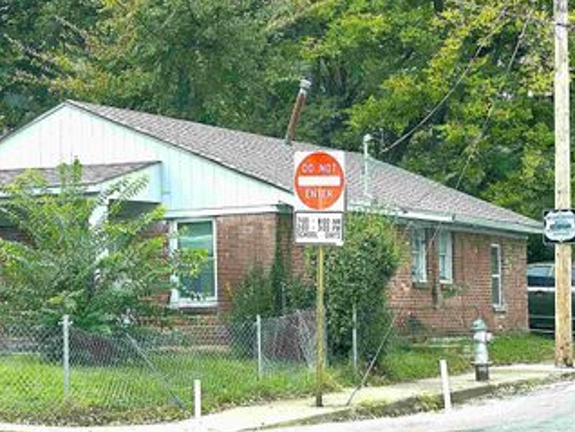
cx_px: 197
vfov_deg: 12.3
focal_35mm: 121
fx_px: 2011
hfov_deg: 16.2
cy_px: 230
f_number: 2.8
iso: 20
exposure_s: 1/134
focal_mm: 9
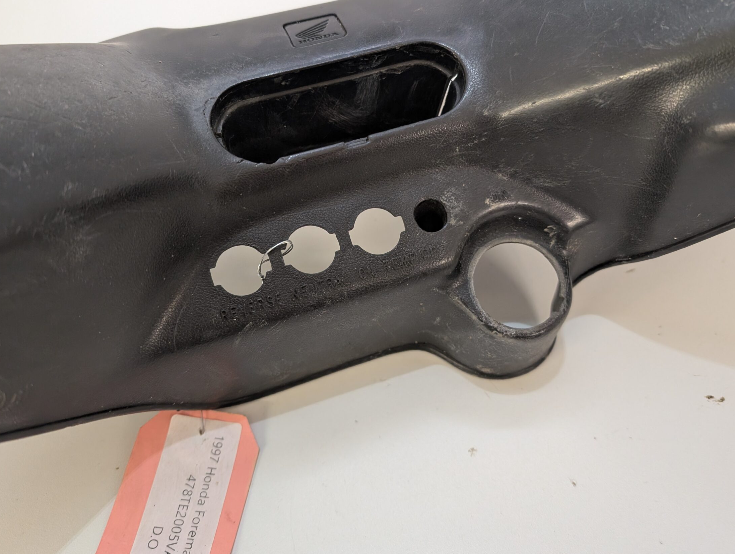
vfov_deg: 49.8
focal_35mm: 28
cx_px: 366
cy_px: 246
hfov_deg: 63.4
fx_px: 595
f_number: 1.68
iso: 1019
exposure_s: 1/129
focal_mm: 6.9
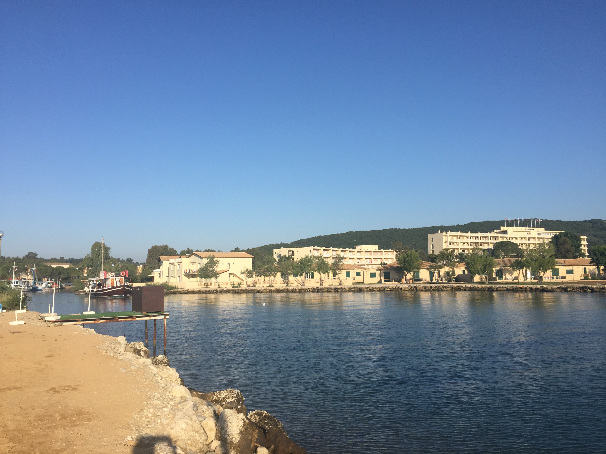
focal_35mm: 29
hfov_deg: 61.7
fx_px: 508
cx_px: 303
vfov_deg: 48.2
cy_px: 227
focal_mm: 4.15
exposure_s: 1/2198
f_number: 2.2
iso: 32
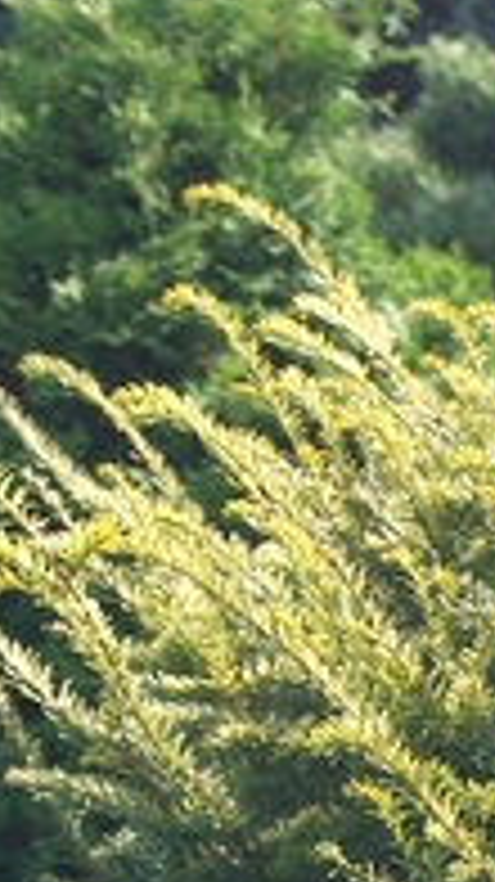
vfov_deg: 13.4
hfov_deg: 7.3
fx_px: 3740
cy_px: 729
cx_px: 976
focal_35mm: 160
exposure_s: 1/125
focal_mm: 50
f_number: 6.7
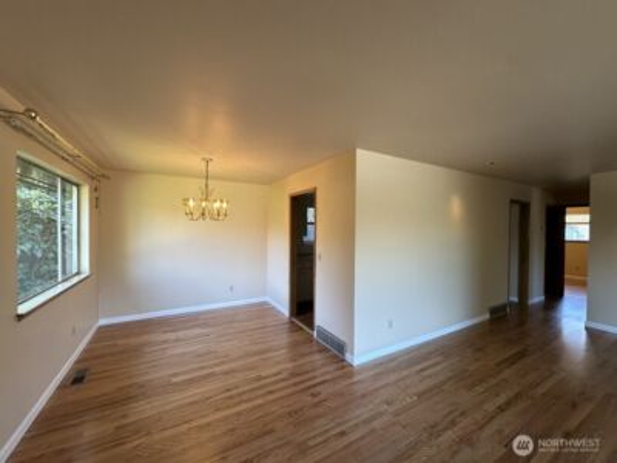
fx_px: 250
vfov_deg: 85.7
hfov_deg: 102.1
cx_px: 308
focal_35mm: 14
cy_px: 232
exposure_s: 1/120
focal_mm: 2.22
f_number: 2.2
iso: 125
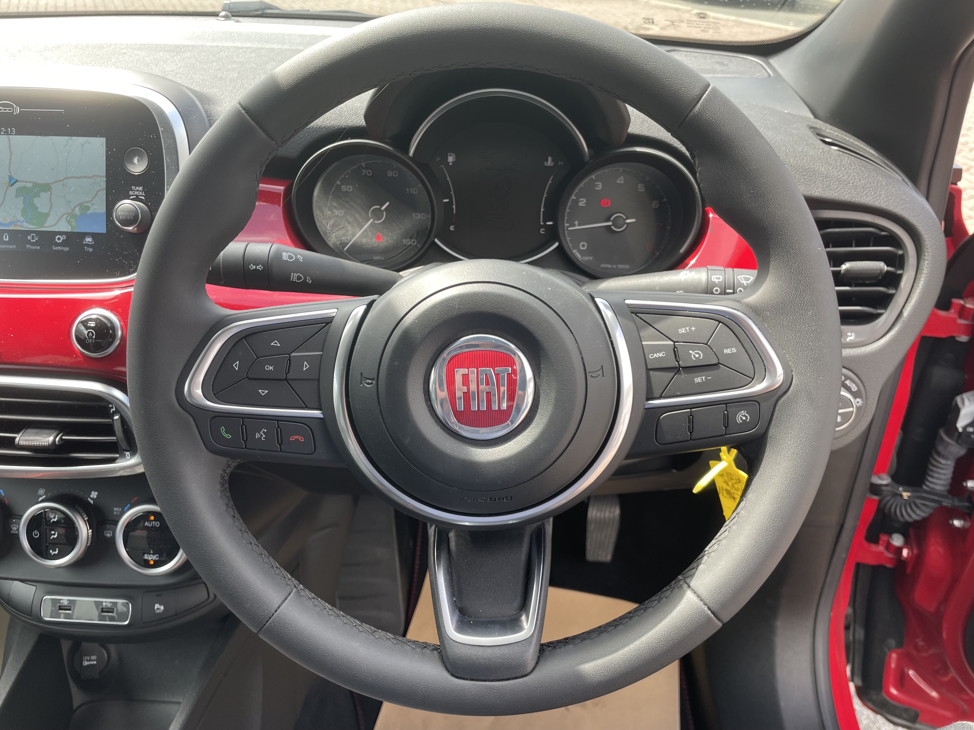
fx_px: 732
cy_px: 365
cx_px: 487
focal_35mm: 26
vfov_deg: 53.1
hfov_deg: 67.3
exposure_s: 1/124
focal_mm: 4.2
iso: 32
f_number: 1.6
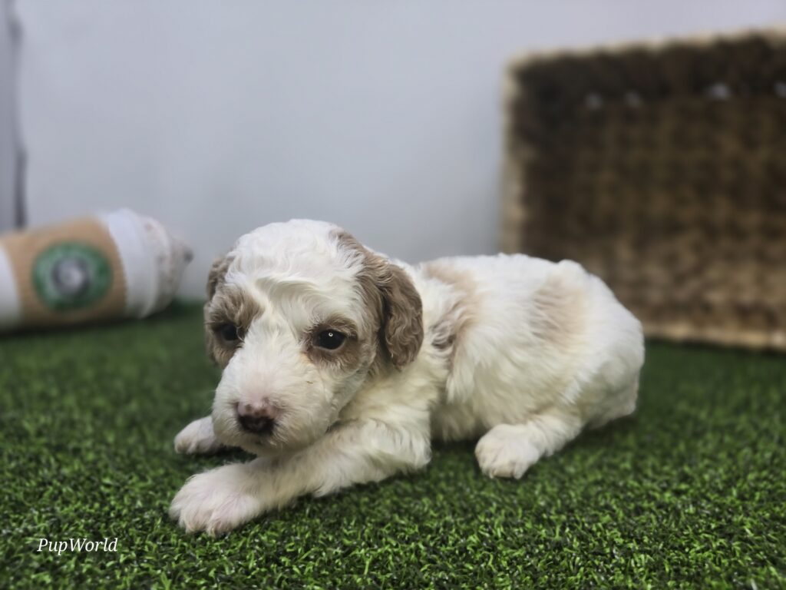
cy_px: 295
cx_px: 393
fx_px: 522
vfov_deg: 58.9
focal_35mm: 23
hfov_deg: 73.9
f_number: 1.7
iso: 40
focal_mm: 6.3
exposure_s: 1/120
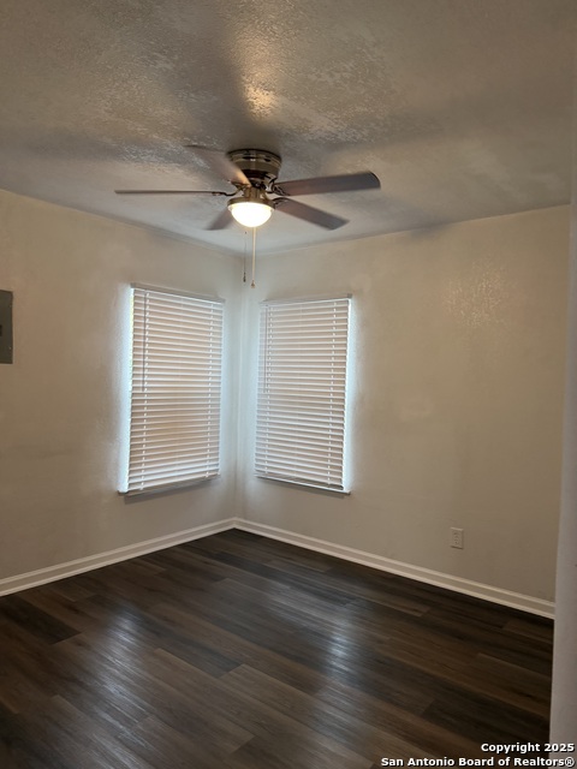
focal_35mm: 24
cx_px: 288
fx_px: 533
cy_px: 384
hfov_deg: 56.8
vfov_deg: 71.6
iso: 200
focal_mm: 6.76
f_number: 1.78
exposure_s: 1/60
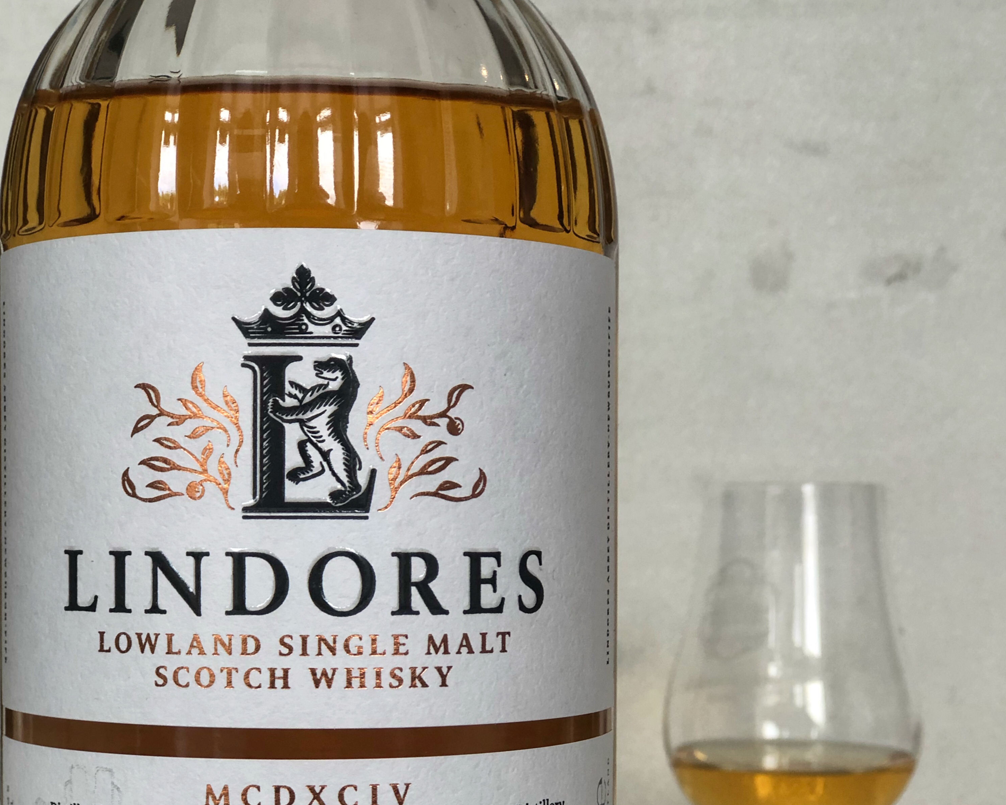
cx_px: 507
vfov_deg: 20.2
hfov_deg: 25.4
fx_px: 2233
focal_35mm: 75
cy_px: 632
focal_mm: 6.6
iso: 25
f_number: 2.8
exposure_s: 1/33
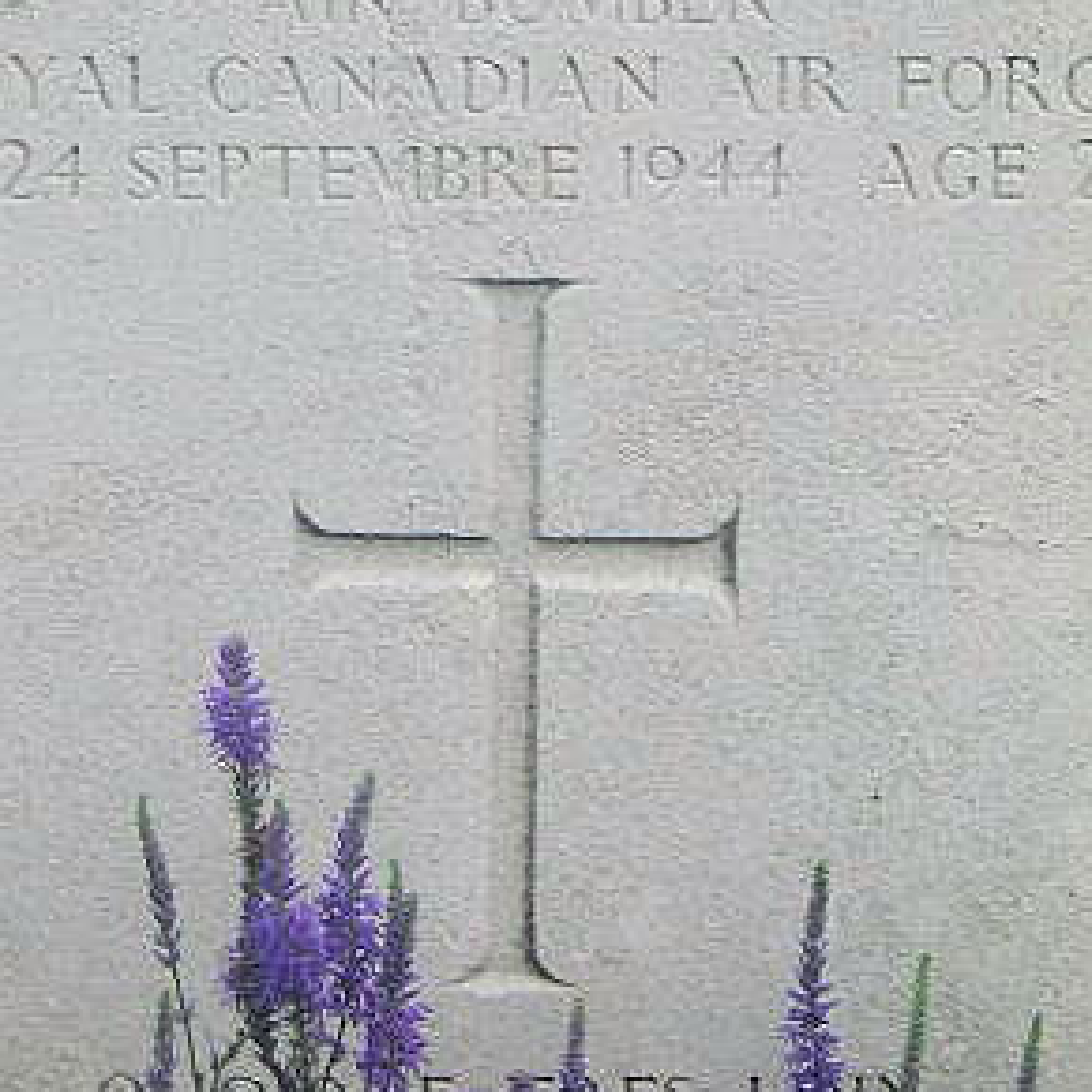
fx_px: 4247
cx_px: 574
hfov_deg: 14.7
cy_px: 79
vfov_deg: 14.5
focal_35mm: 119
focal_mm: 8.1
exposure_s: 1/80
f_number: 3.5
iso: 64
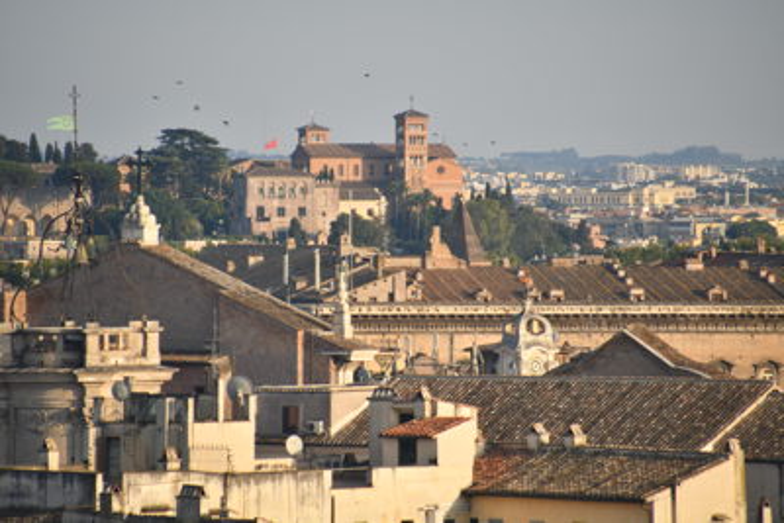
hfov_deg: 4.6
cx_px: 392
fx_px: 9803
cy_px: 262
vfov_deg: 3.1
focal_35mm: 450
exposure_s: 1/250
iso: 100
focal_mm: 300
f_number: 6.3
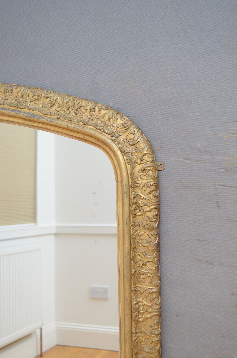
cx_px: 118
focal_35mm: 51
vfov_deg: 39.0
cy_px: 179
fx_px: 506
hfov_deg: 26.4
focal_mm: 34
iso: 1000
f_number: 5.6
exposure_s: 1/125
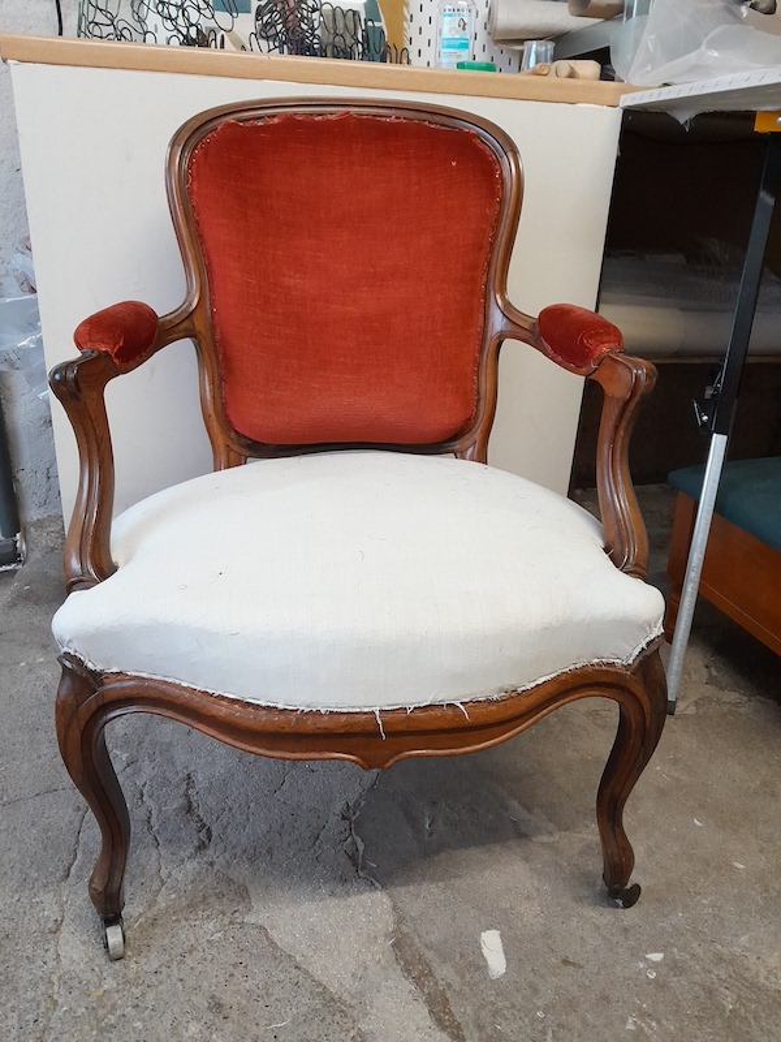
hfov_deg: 53.1
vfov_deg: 67.3
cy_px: 521
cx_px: 390
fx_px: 782
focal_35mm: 26
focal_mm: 4
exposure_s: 1/33
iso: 320
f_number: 1.8
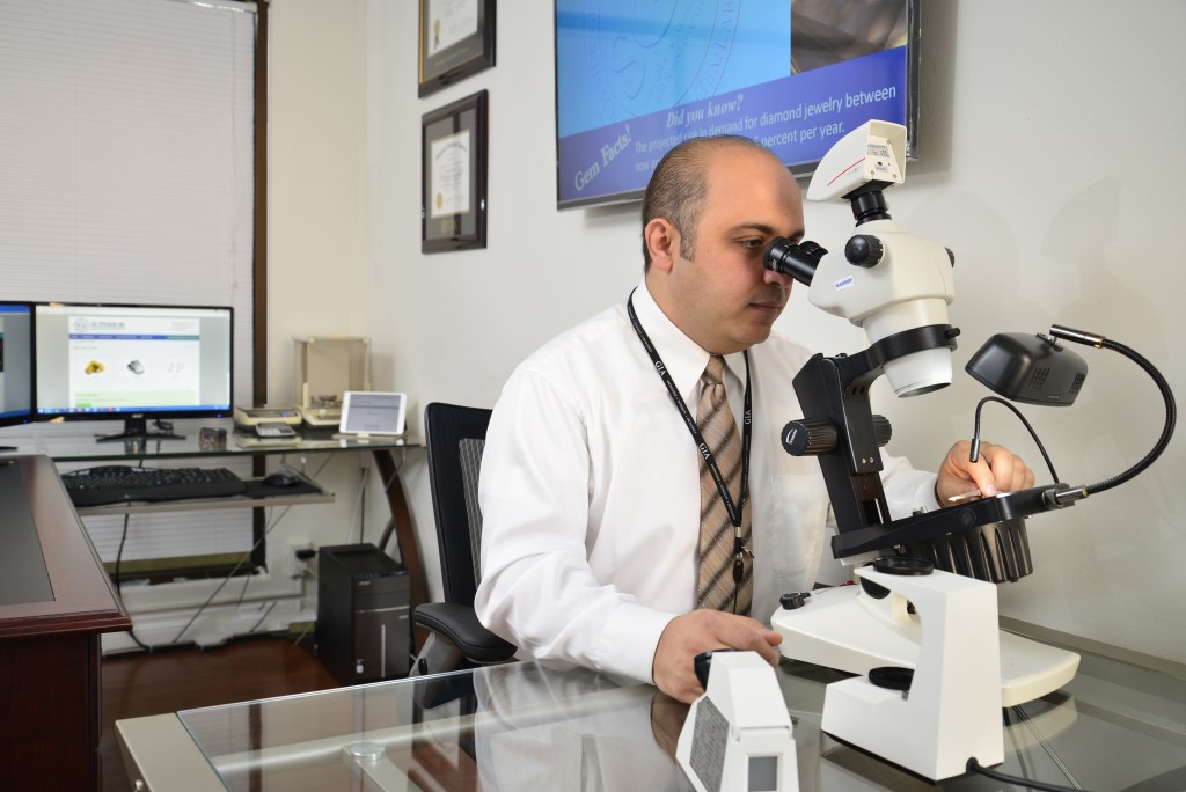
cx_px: 593
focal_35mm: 34
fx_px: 1121
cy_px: 396
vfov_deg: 38.9
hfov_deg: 55.8
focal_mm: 34
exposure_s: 1/30
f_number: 5.6
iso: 400
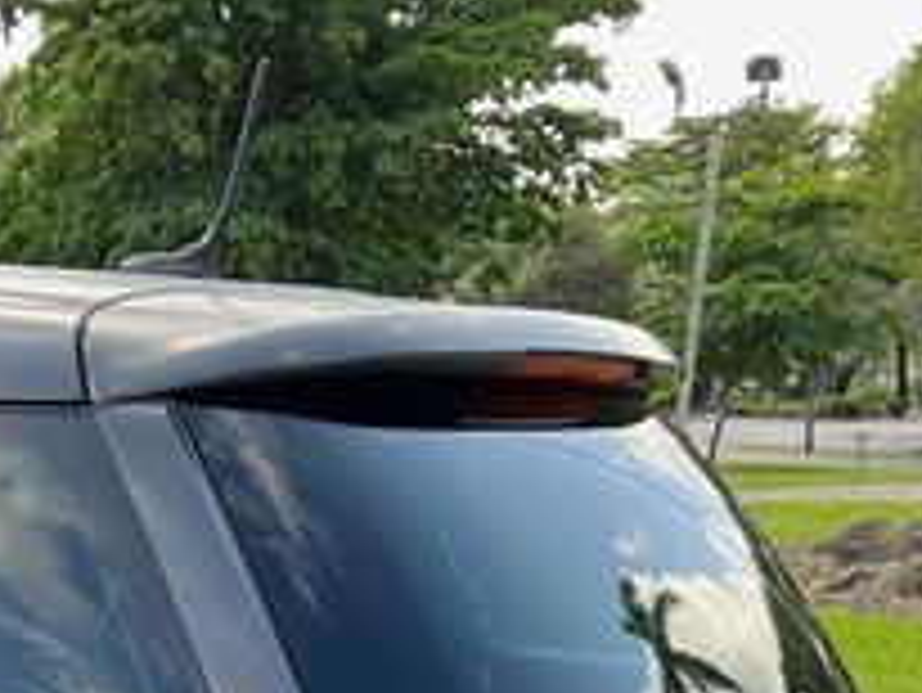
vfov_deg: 16.8
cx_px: -265
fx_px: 2159
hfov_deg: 21.8
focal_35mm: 81
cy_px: 999
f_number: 1.5
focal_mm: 5.7
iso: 50
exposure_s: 1/446
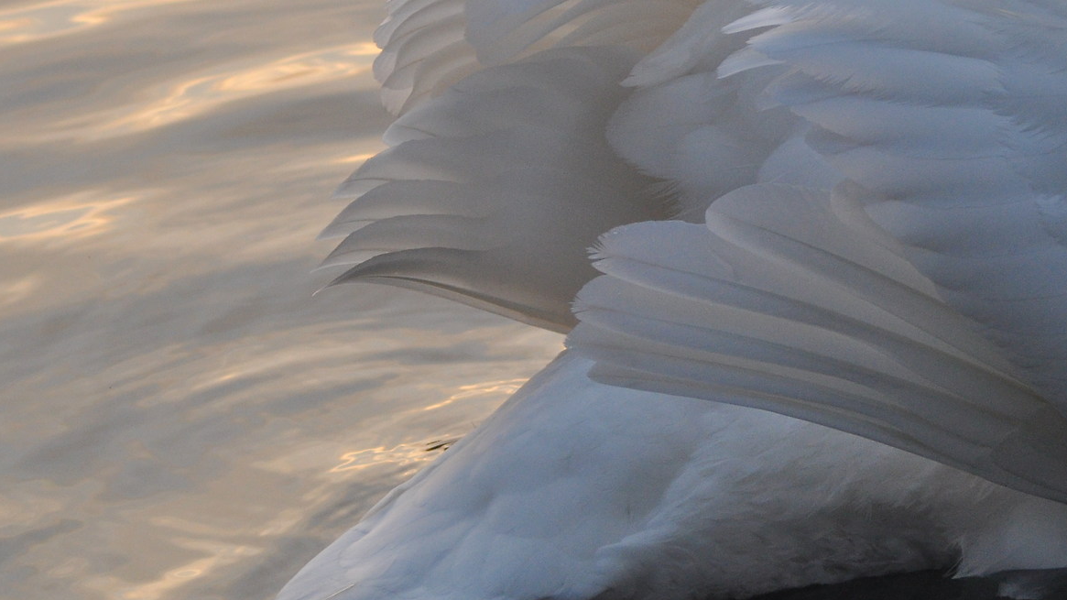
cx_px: 1066
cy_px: 5
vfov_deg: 2.5
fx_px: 13720
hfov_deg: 4.4
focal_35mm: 485
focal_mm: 150
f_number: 5
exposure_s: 1/500
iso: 640
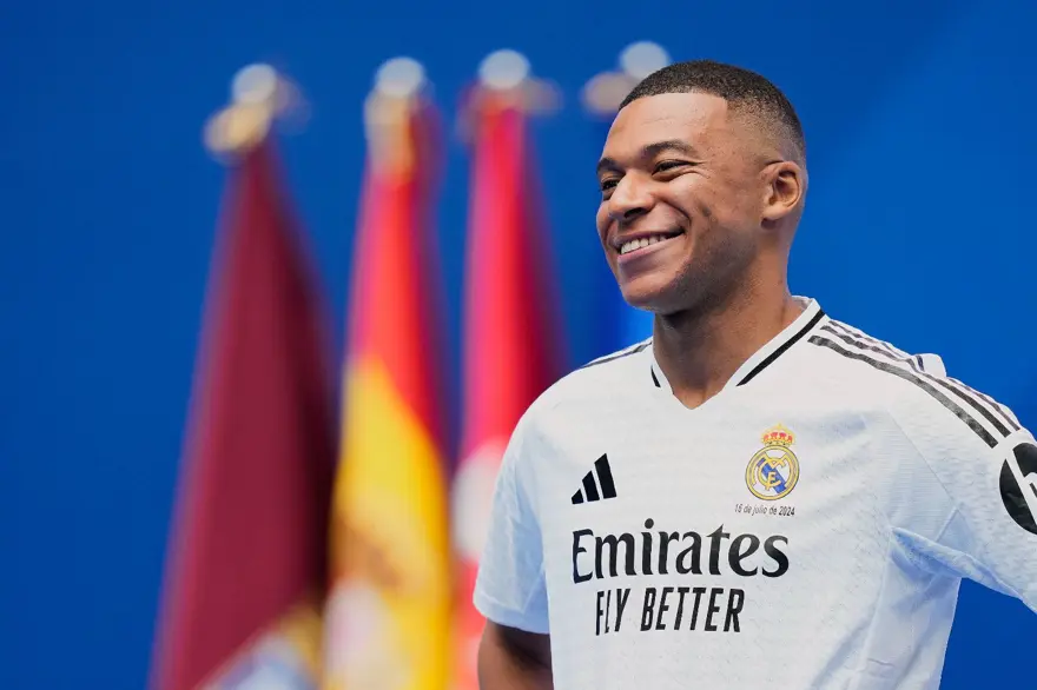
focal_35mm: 400
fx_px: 11517
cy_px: 345
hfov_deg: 5.2
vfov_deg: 3.4
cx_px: 518
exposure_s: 1/1000
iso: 1250
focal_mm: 400
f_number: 2.8
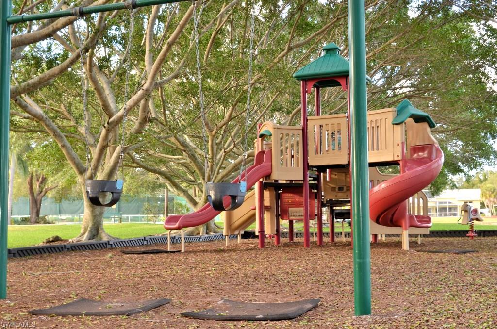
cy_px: 164
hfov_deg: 39.0
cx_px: 248
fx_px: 703
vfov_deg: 26.4
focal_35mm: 51
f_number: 9
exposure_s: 1/8
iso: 100
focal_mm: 34
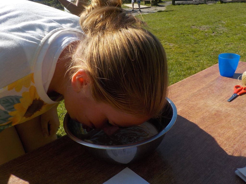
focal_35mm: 30
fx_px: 213
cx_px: 123
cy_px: 92
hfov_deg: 60.0
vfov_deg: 46.8
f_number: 3.3
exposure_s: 1/1250
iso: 125
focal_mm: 4.1
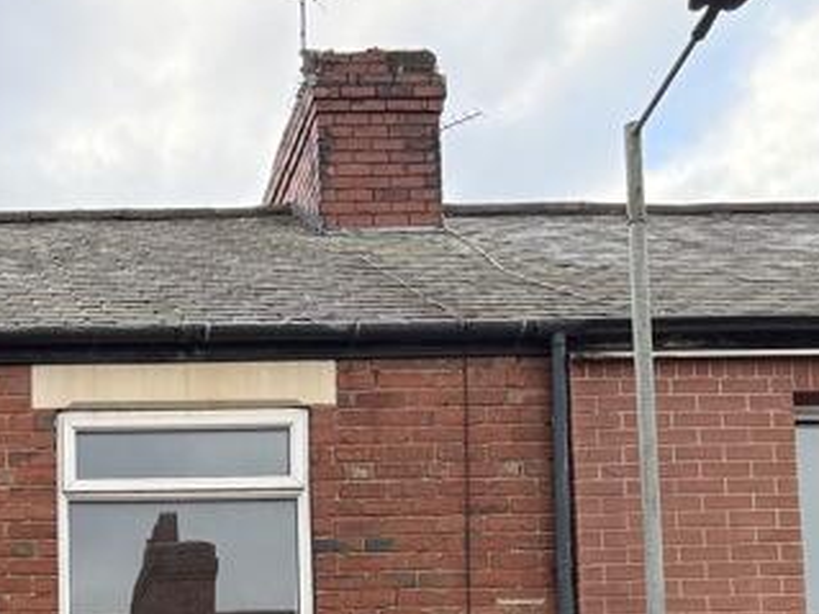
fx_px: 1821
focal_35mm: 77
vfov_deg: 17.5
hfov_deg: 23.8
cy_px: 868
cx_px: -72
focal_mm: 6.76
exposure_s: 1/598
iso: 100
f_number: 1.78
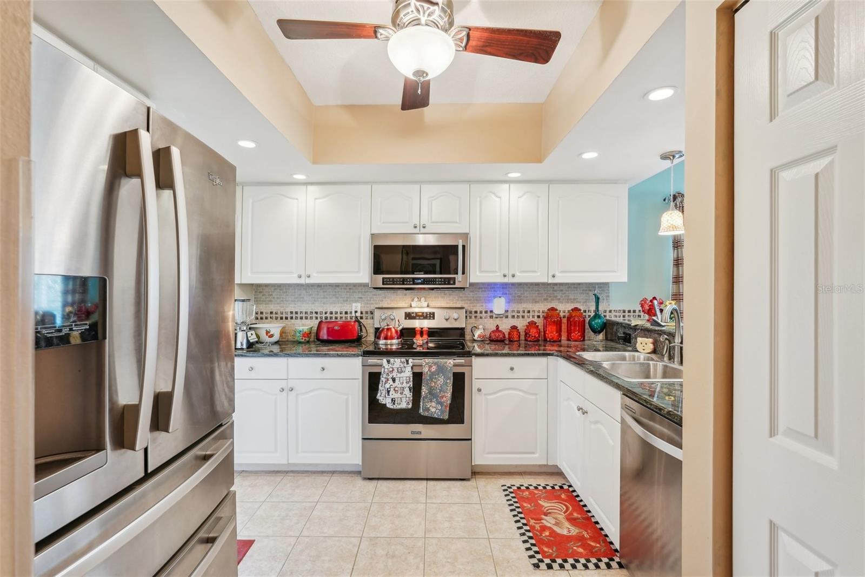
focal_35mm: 16
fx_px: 384
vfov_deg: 73.7
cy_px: 288
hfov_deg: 96.7
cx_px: 432
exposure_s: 1/5
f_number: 8
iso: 400
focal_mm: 16
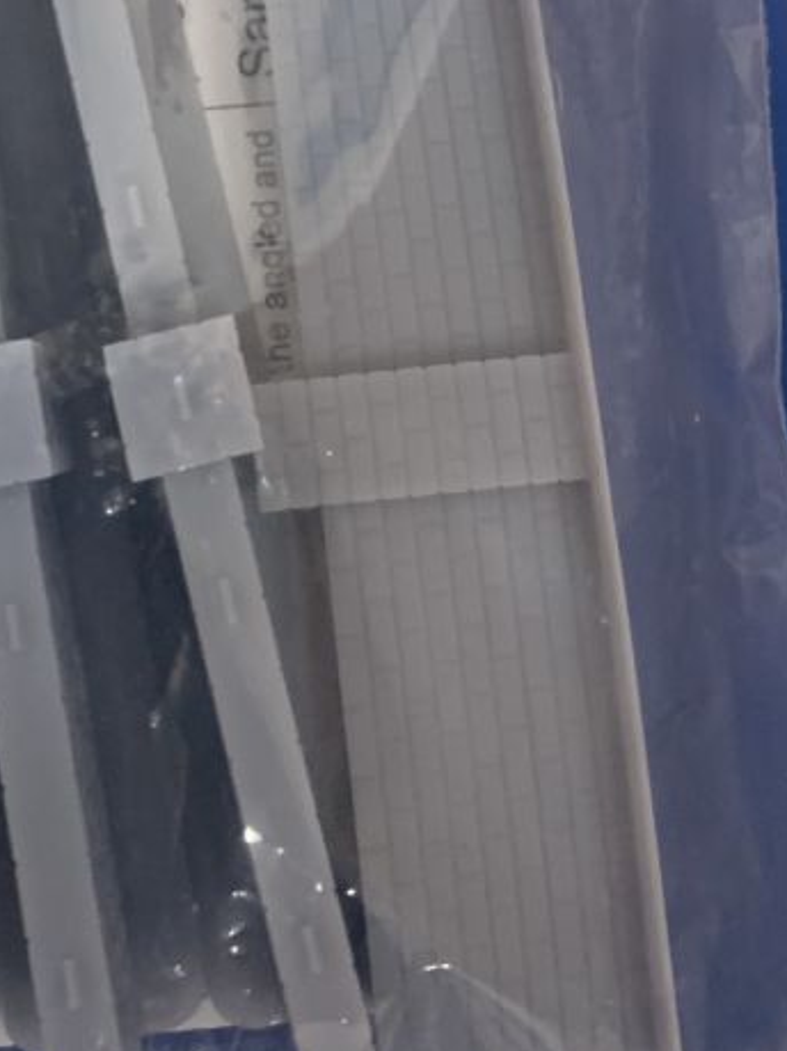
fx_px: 2062
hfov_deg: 21.5
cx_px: 252
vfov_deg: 27.0
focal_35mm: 68
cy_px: 0
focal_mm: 4.25
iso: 160
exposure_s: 1/60
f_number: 1.8
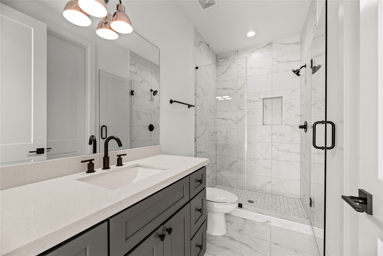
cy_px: 128
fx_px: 149
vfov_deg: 81.2
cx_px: 192
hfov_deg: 104.2
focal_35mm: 14
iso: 800
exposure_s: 1/30
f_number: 8
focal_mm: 14
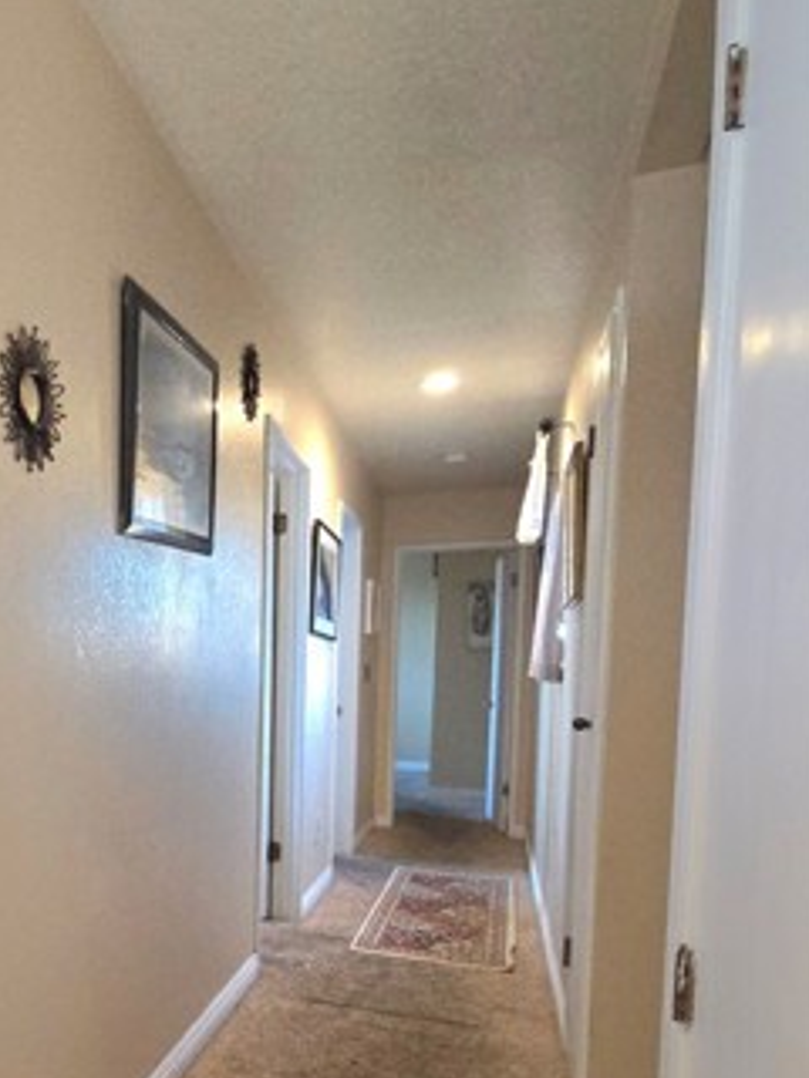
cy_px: 711
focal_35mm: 26
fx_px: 810
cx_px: 20
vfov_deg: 65.7
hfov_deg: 45.7
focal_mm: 2.2
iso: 200
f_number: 2.2
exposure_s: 1/60.2
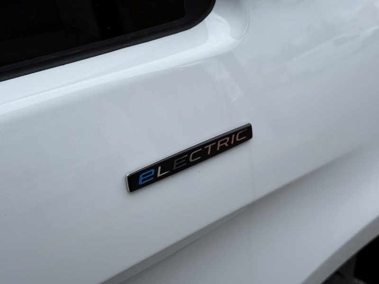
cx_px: 190
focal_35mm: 48
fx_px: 526
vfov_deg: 30.3
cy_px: 142
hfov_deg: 39.7
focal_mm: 6.76
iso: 64
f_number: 1.78
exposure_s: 1/1000
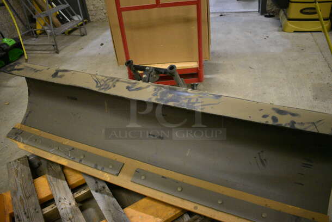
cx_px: 166
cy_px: 111
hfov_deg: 67.3
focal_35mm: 27
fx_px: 249
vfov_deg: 48.0
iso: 5600
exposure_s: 1/125
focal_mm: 18
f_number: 3.5
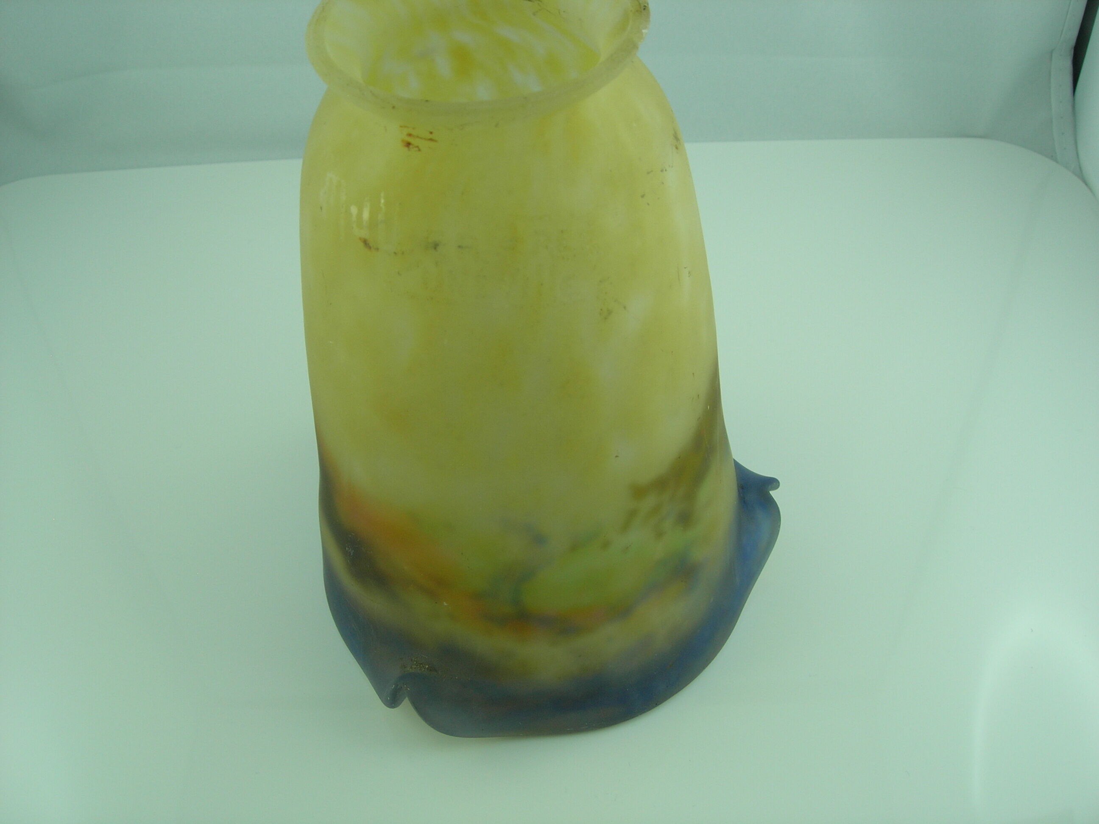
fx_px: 1206
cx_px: 550
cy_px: 412
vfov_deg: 37.7
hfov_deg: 49.0
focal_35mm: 38
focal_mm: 7.8
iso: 64
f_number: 4.8
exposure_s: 1/104
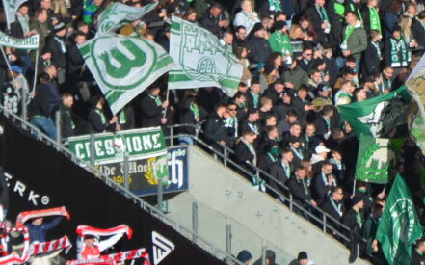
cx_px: 463
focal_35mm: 582
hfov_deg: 3.6
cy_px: 5
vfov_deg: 2.3
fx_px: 6735
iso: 200
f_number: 6.3
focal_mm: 105
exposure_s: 1/640
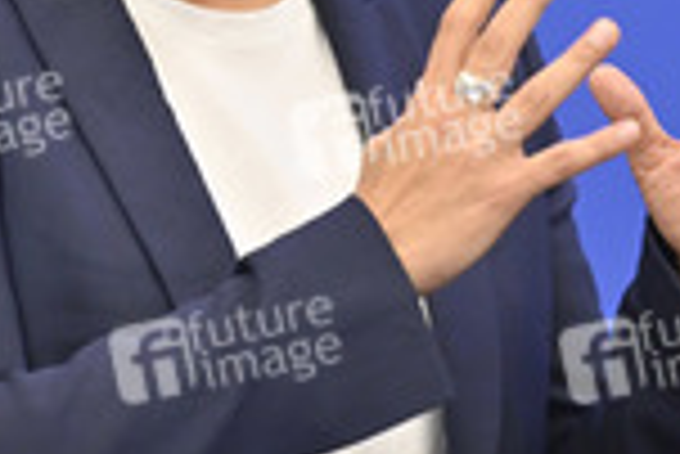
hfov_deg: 4.3
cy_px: 13
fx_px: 9018
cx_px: 286
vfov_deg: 2.9
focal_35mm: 477
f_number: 2.8
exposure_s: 1/320
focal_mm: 160
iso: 2000
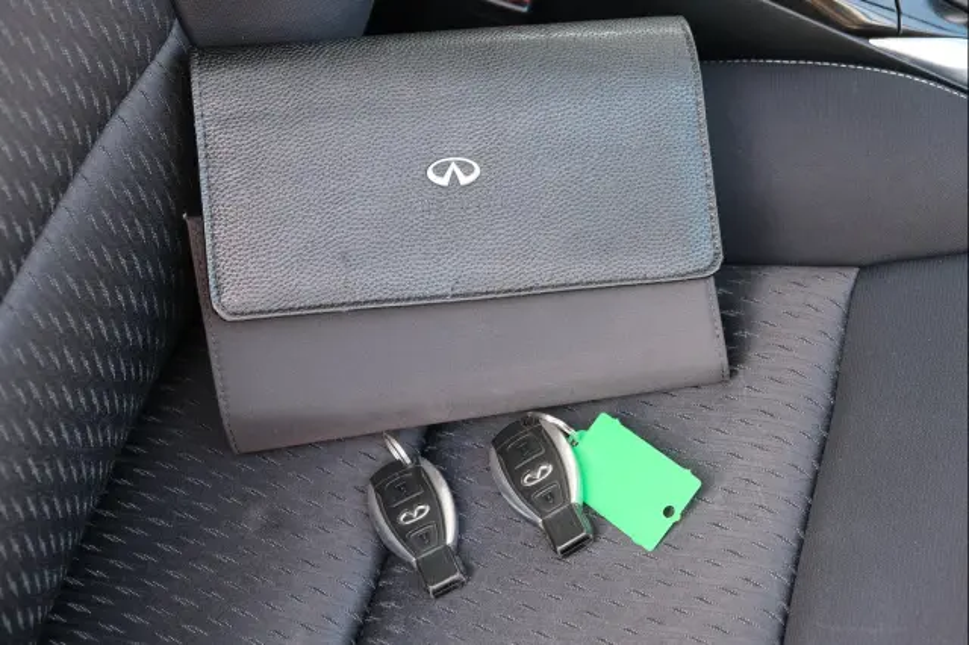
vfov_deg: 20.3
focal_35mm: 67
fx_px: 1802
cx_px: 484
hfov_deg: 30.1
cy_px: 322
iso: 500
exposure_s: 1/45
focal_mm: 44.4
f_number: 4
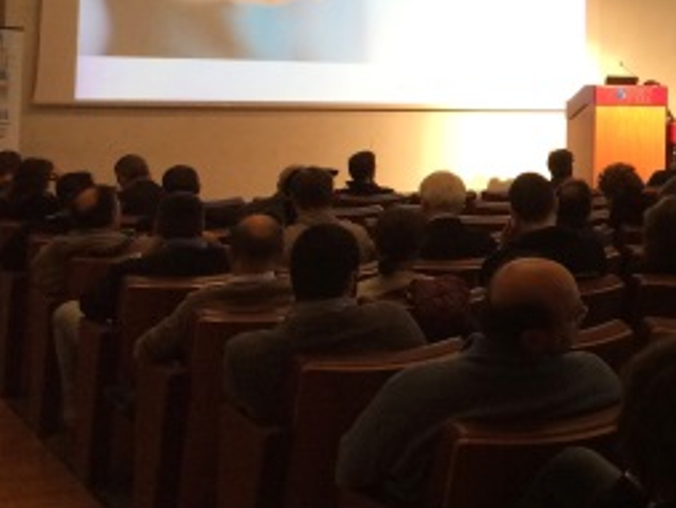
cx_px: 817
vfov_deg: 20.1
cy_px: 68
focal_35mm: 72
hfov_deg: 24.4
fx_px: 1407
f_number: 2.2
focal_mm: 4.15
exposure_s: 1/33
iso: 200
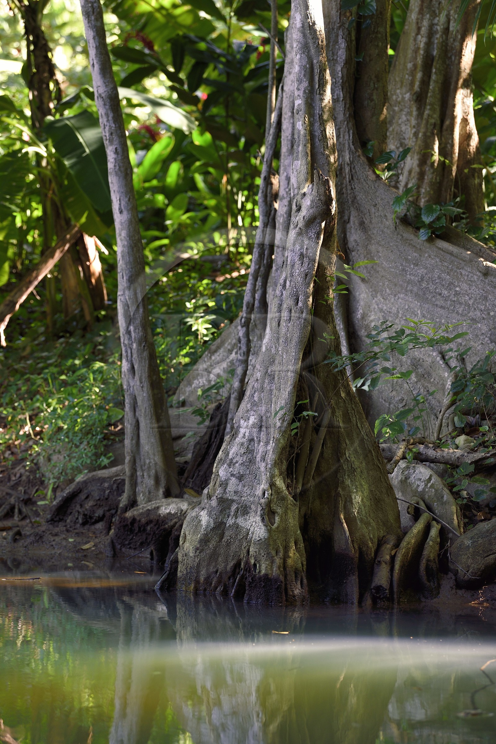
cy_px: 372
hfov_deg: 11.0
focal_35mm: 125
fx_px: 2585
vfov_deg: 16.4
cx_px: 248
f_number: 4
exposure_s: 1/125
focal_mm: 125
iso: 640
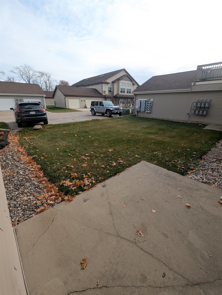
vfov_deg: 106.1
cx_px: 111
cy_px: 148
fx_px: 111
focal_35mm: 13
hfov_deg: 90.0
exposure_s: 1/684
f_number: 2.2
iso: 39
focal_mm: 1.95
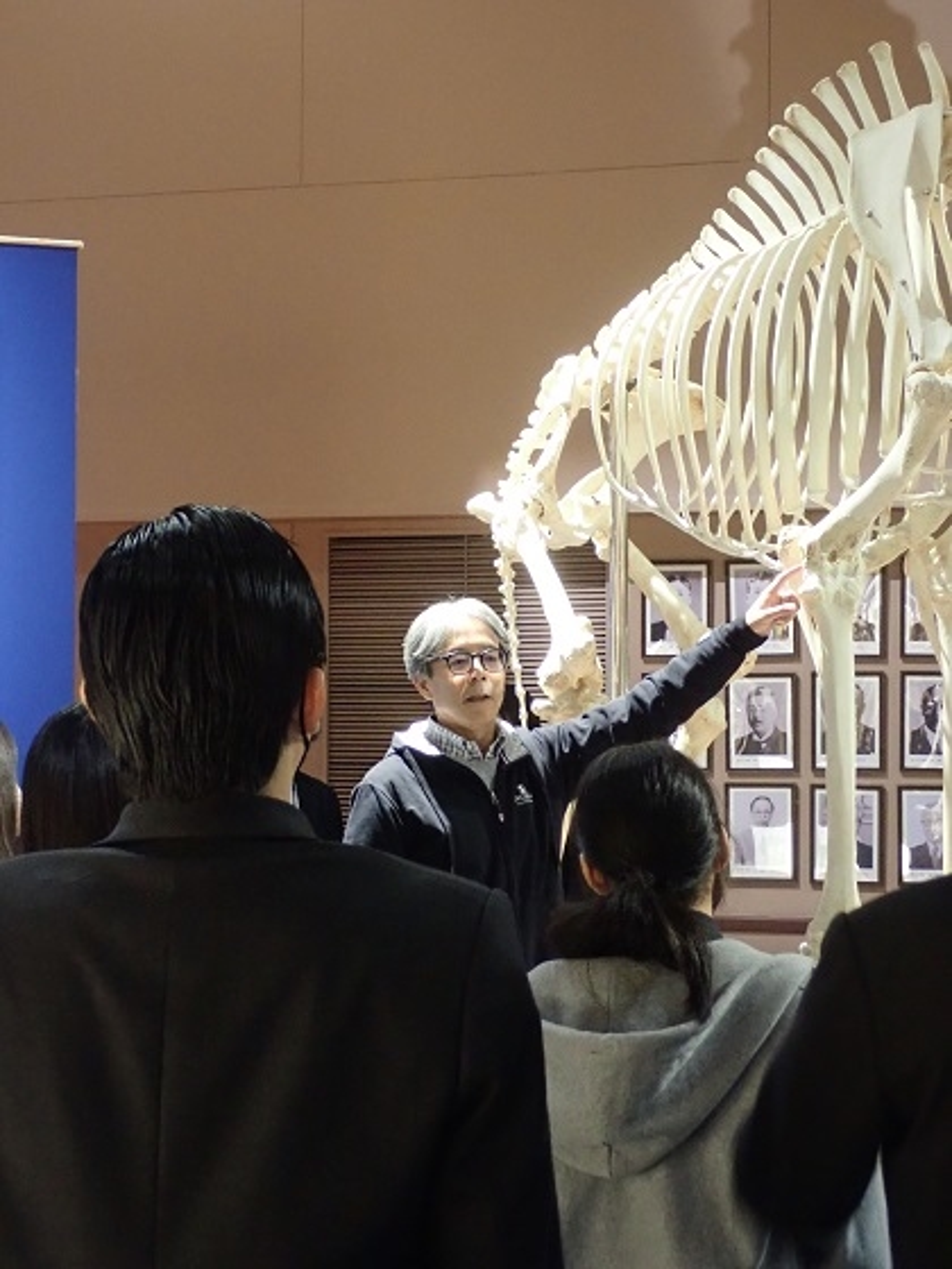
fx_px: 2714
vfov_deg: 26.3
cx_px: 476
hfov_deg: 19.9
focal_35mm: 74
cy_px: 634
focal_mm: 13.5
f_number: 4.2
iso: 1250
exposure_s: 1/20
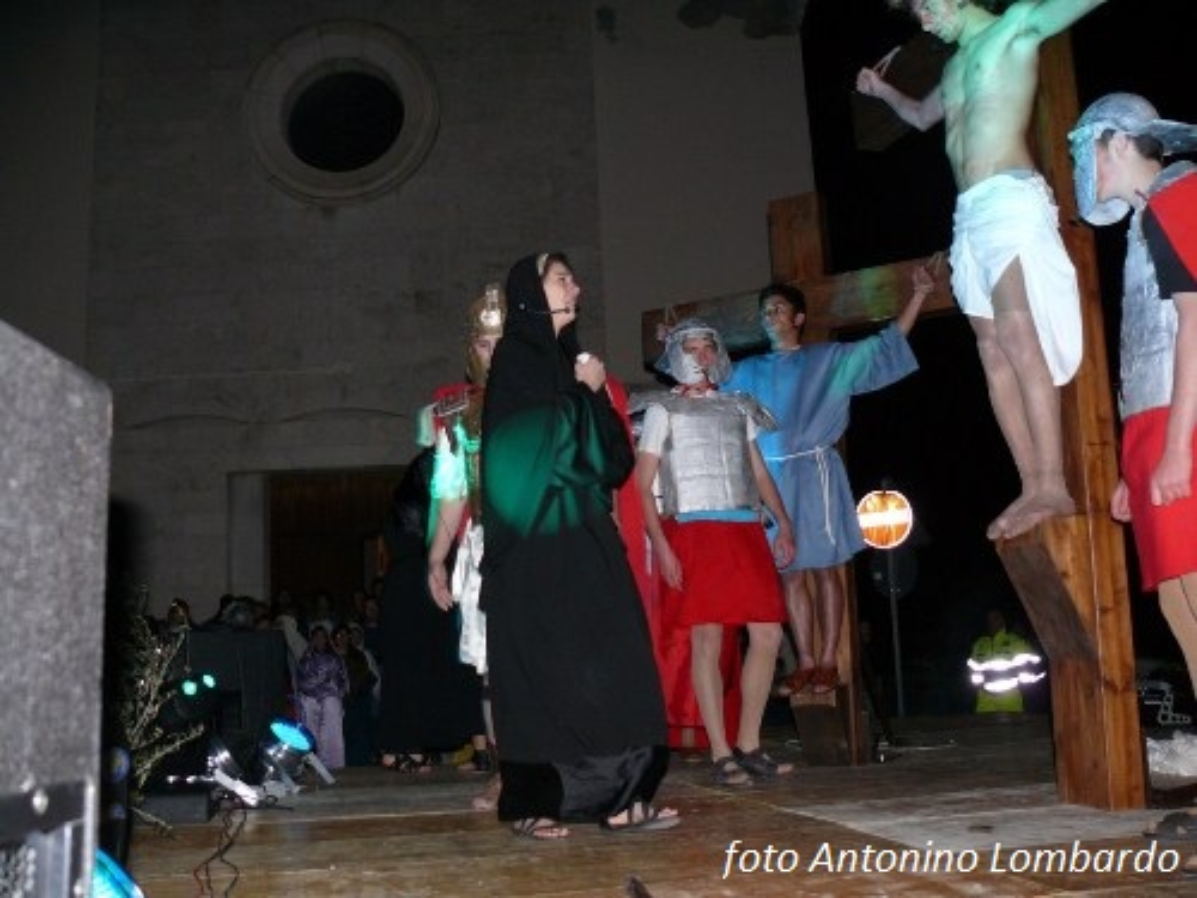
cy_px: 449
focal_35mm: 35
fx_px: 1210
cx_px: 598
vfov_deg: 40.7
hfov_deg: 52.6
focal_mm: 7.4
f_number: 2.8
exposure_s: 1/30
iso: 160
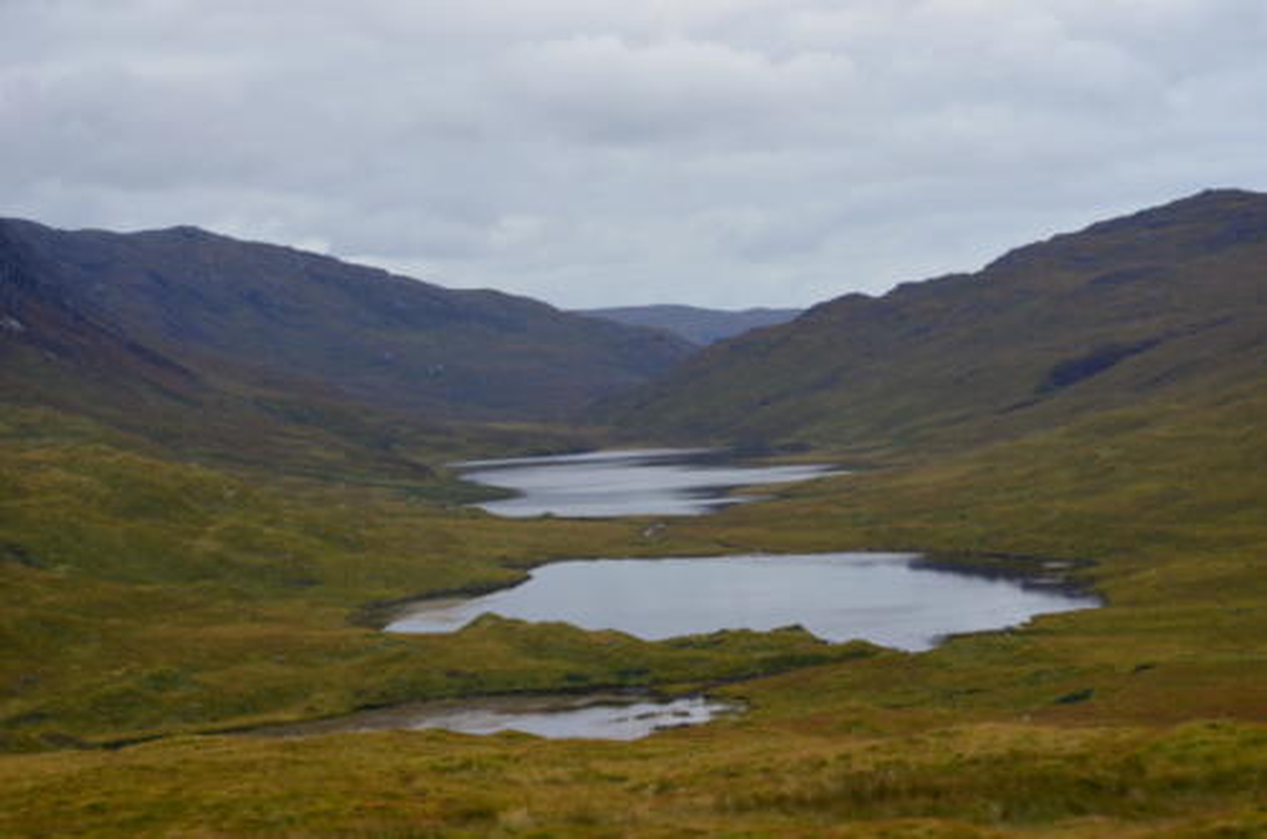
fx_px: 2634
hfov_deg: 27.0
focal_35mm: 75
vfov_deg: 18.1
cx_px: 634
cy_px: 420
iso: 280
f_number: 5.6
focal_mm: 50
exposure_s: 1/125
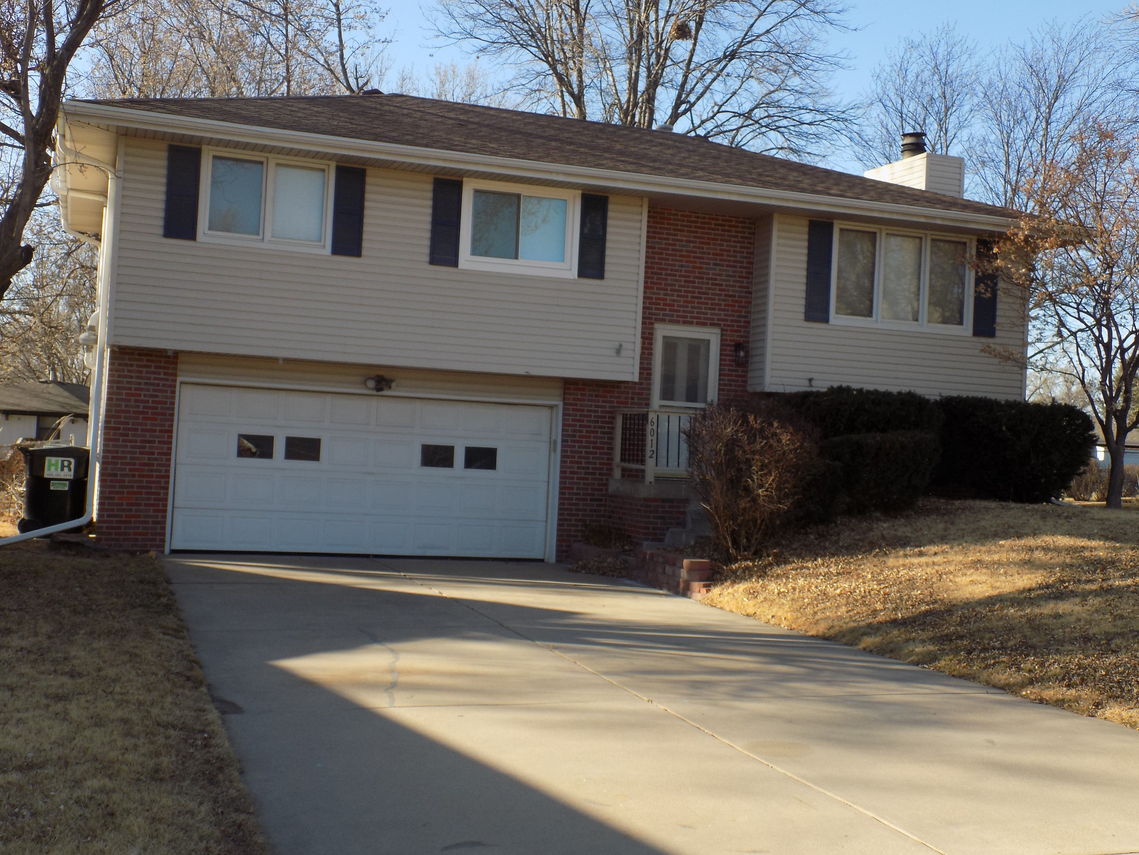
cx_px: 570
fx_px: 1349
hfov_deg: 45.8
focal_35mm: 41
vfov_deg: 35.1
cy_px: 428
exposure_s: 1/320
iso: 80
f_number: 3.6
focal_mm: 7.3
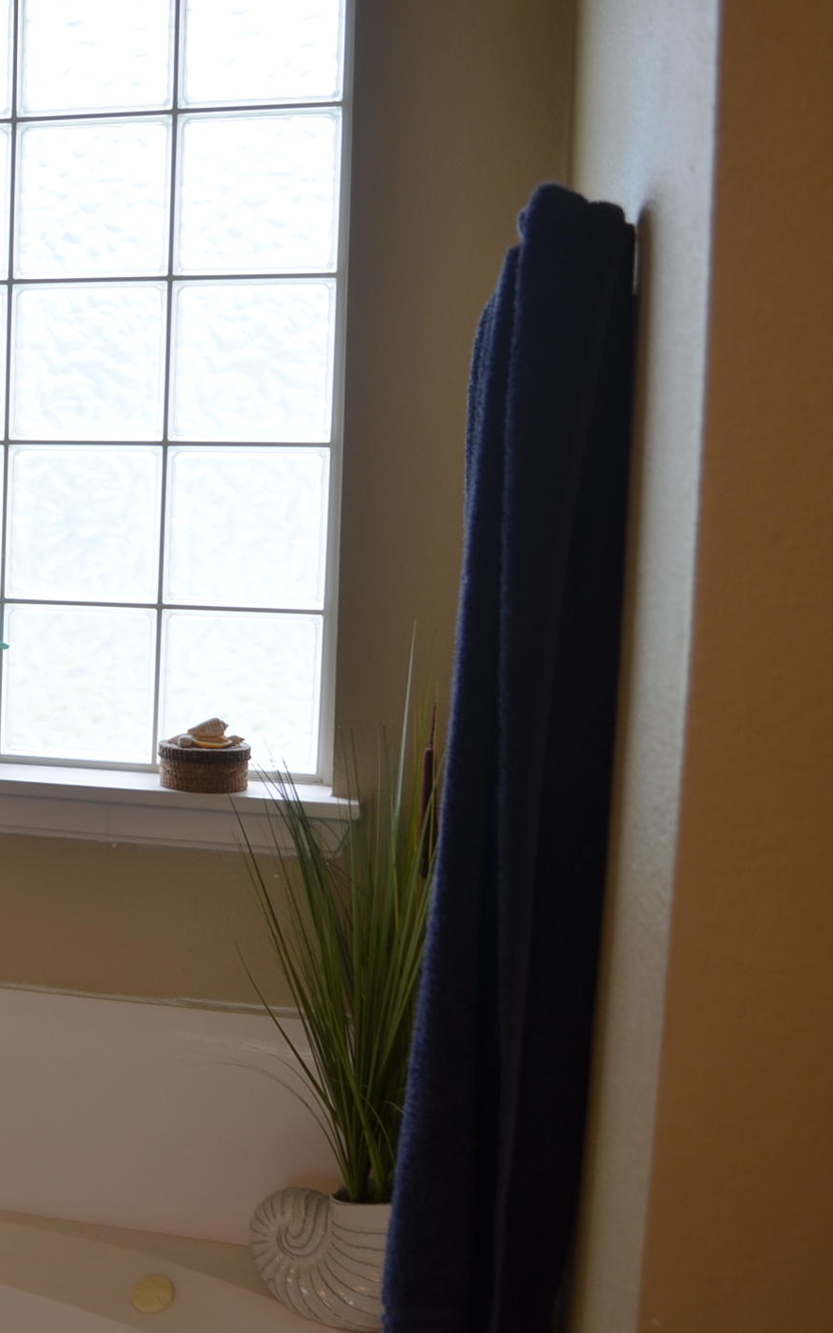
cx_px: -232
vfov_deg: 41.8
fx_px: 1744
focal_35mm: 48
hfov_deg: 23.8
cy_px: 705
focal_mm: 18
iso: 100
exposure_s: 1/60
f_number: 4
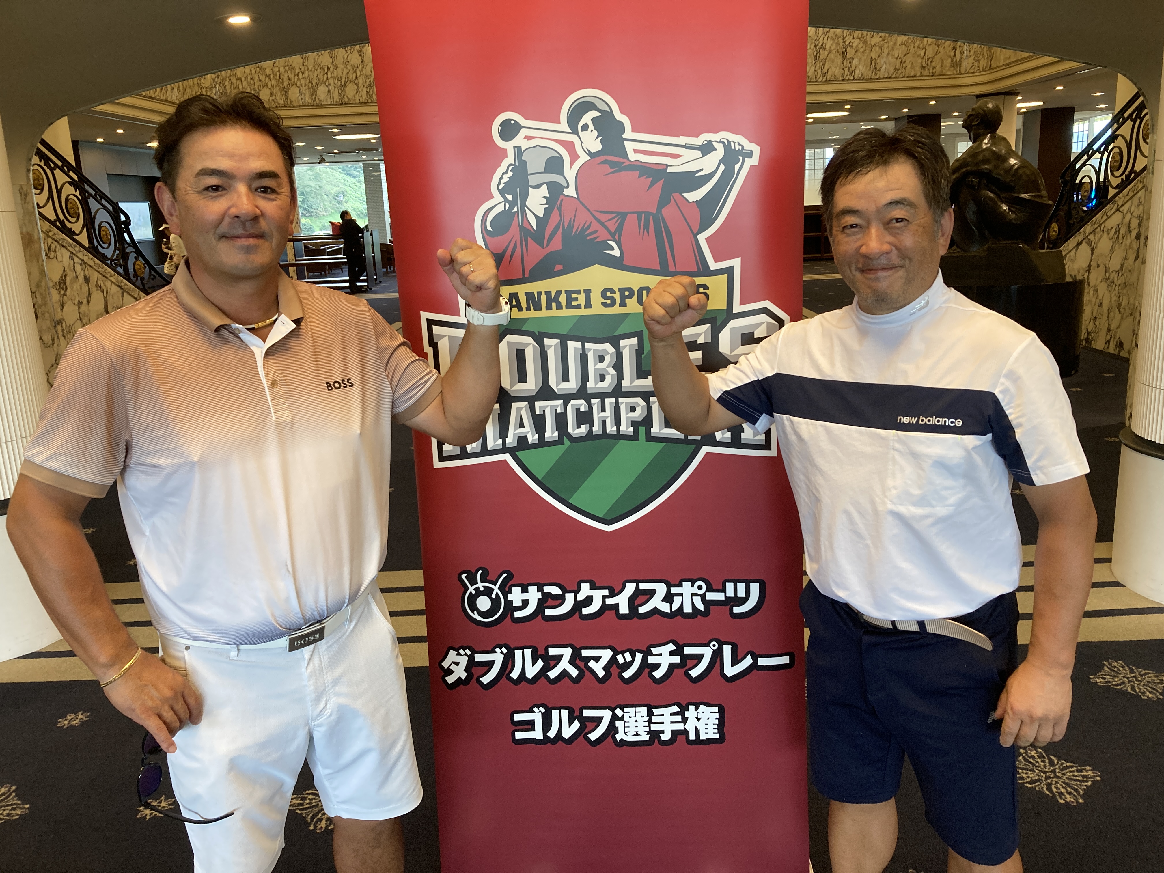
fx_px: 942
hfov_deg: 63.4
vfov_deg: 49.7
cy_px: 436
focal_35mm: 28
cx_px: 582
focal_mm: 3.99
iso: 160
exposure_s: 1/50
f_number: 1.8
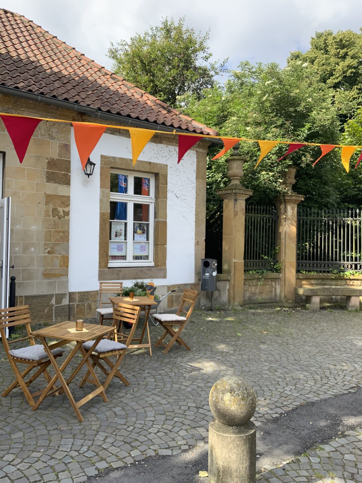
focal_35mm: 29
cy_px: 242
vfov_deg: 61.7
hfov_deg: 48.2
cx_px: 181
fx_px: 404
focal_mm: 3
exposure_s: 1/568
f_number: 1.8
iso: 16
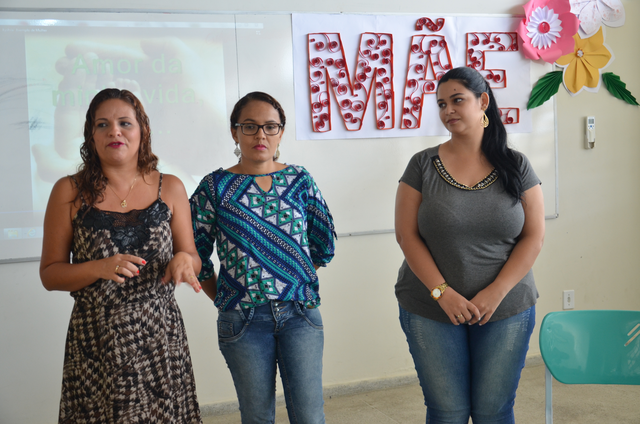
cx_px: 320
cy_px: 212
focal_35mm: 48
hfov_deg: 41.2
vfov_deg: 28.0
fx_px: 852
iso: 640
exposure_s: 1/60
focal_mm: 32
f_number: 4.2
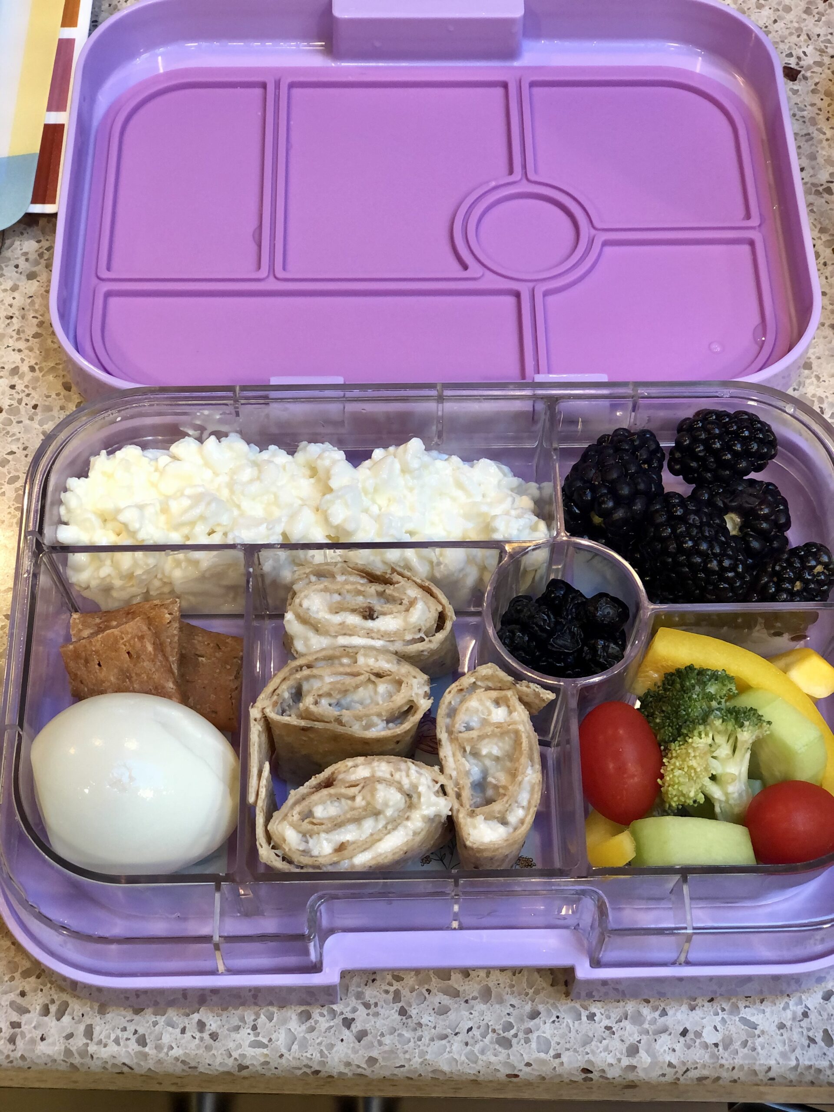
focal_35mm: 52
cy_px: 556
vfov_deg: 36.8
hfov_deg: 28.0
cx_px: 417
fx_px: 1670
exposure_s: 1/40
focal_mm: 6
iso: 100
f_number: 2.4
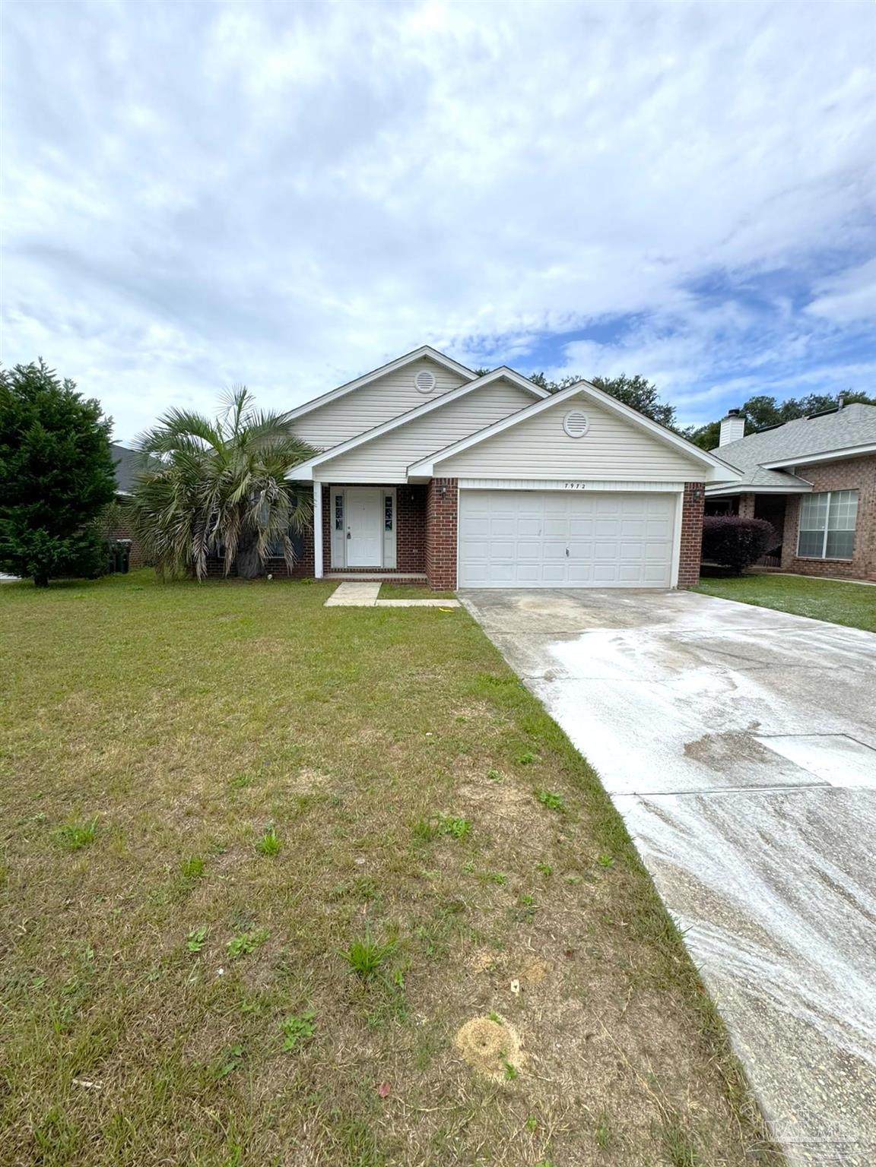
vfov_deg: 102.1
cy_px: 584
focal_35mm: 14
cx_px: 438
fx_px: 472
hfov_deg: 85.7
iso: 50
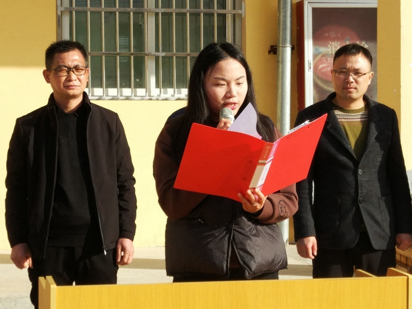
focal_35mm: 23
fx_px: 274
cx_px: 206
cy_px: 154
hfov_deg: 74.0
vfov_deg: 58.8
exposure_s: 1/683
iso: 100
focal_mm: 4.06
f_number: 2
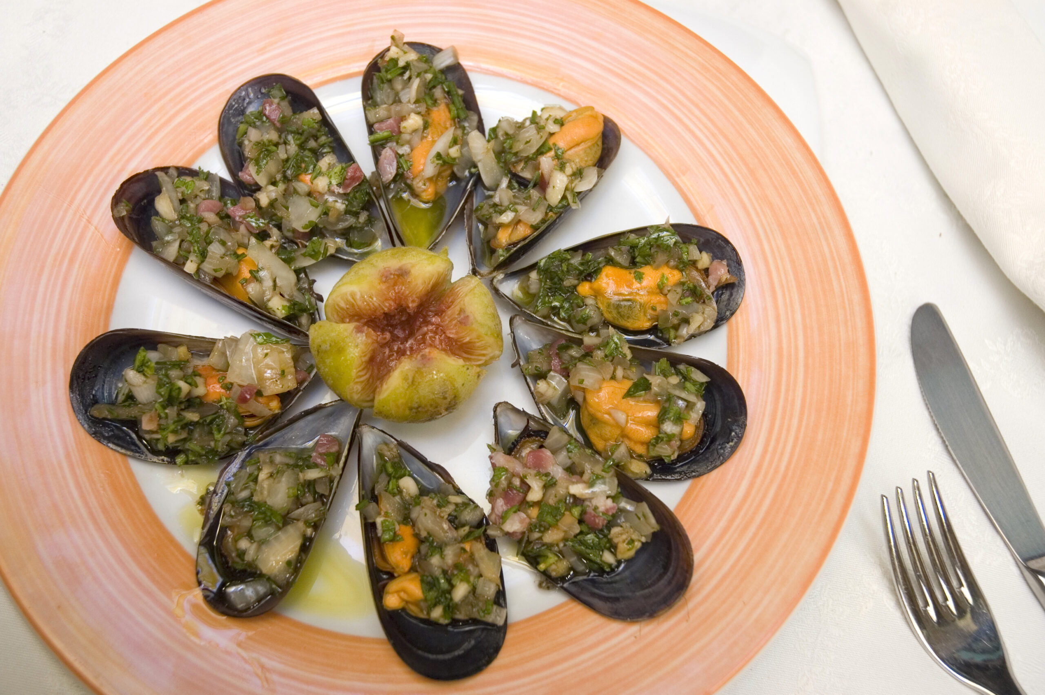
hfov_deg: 45.0
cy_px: 348
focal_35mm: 44
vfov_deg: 30.8
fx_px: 1262
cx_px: 522
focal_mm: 29
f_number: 4
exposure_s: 1/8
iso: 400
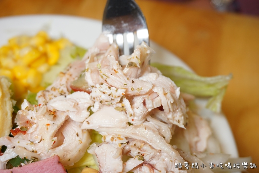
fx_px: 335
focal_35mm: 46
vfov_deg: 29.0
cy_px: 86
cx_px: 130
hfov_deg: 42.3
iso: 320
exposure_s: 1/60
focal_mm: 31
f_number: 5
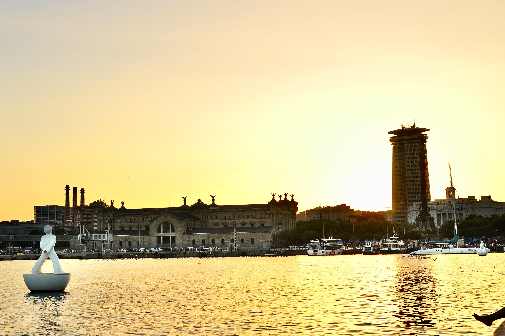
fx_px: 736
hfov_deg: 37.9
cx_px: 252
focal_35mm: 52
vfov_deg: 25.7
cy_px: 168
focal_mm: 35
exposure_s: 1/400
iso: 200
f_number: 4.5
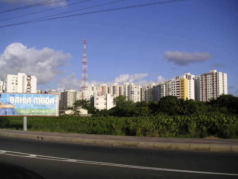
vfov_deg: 37.7
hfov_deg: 49.0
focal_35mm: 38
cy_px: 90
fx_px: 261
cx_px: 119
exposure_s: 1/180
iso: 50
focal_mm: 6
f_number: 6.7
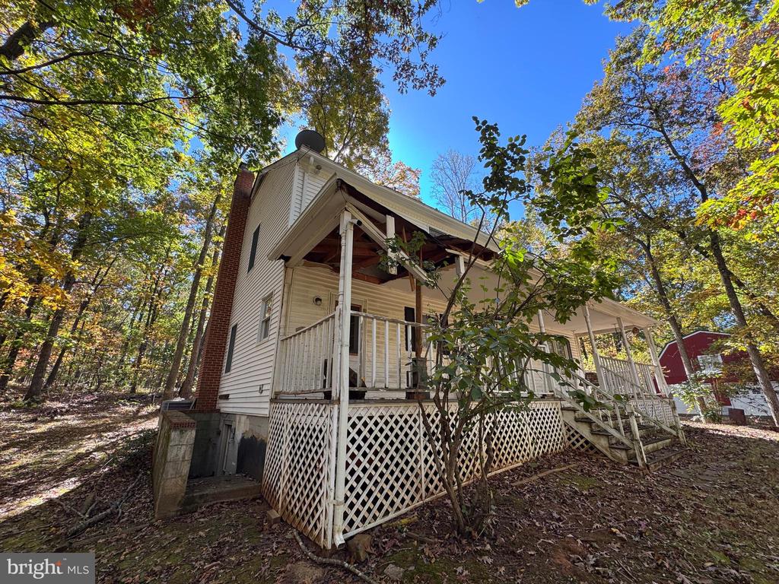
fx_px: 315
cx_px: 390
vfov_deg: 85.7
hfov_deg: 102.1
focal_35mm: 14
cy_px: 292
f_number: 2.2
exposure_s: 1/118
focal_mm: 2.22
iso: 40
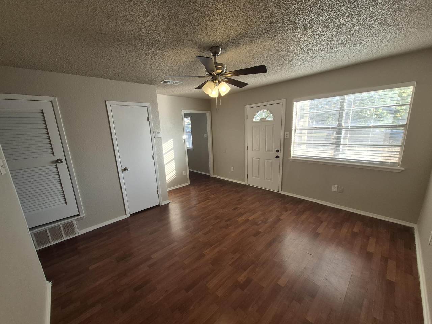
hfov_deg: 106.2
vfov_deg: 89.9
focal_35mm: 13
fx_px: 162
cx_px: 216
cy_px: 162
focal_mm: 1.74
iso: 80
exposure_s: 1/120
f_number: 2.2
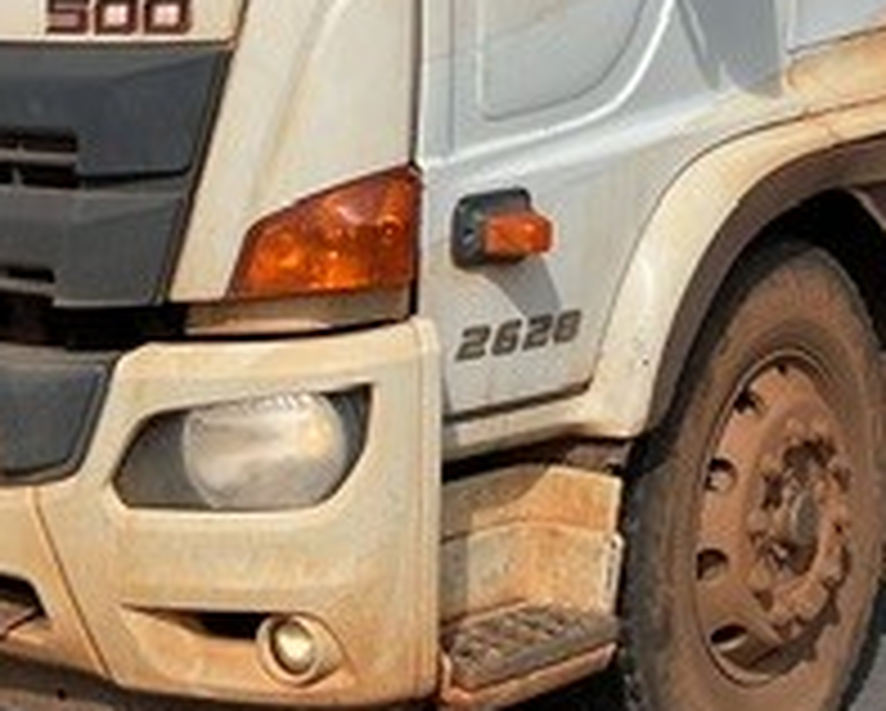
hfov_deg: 20.6
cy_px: -162
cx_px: 711
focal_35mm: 92
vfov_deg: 16.0
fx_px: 2415
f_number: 1.8
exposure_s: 1/2538
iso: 16
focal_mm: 3
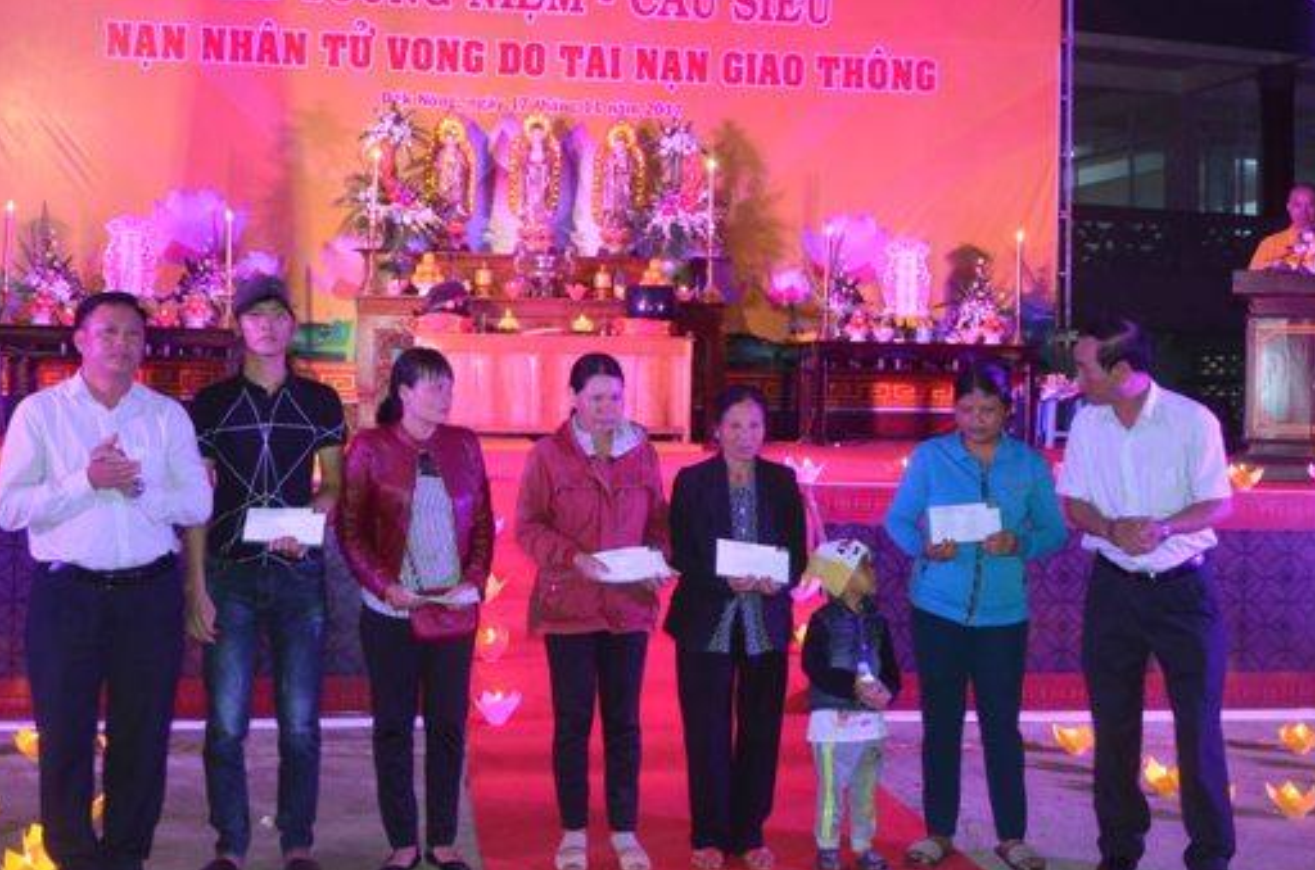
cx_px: 606
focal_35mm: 45
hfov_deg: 43.7
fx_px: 1640
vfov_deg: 29.7
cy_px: 375
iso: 2500
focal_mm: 24
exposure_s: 1/60
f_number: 6.3
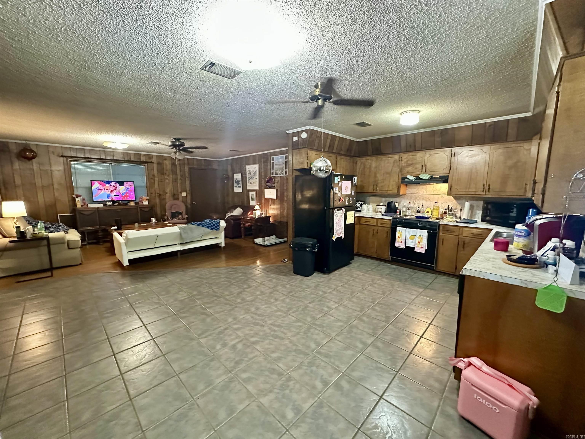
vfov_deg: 85.7
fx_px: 237
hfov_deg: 102.1
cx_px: 292
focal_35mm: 14
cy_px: 220
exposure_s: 1/60
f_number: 2.2
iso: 1250
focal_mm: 2.22
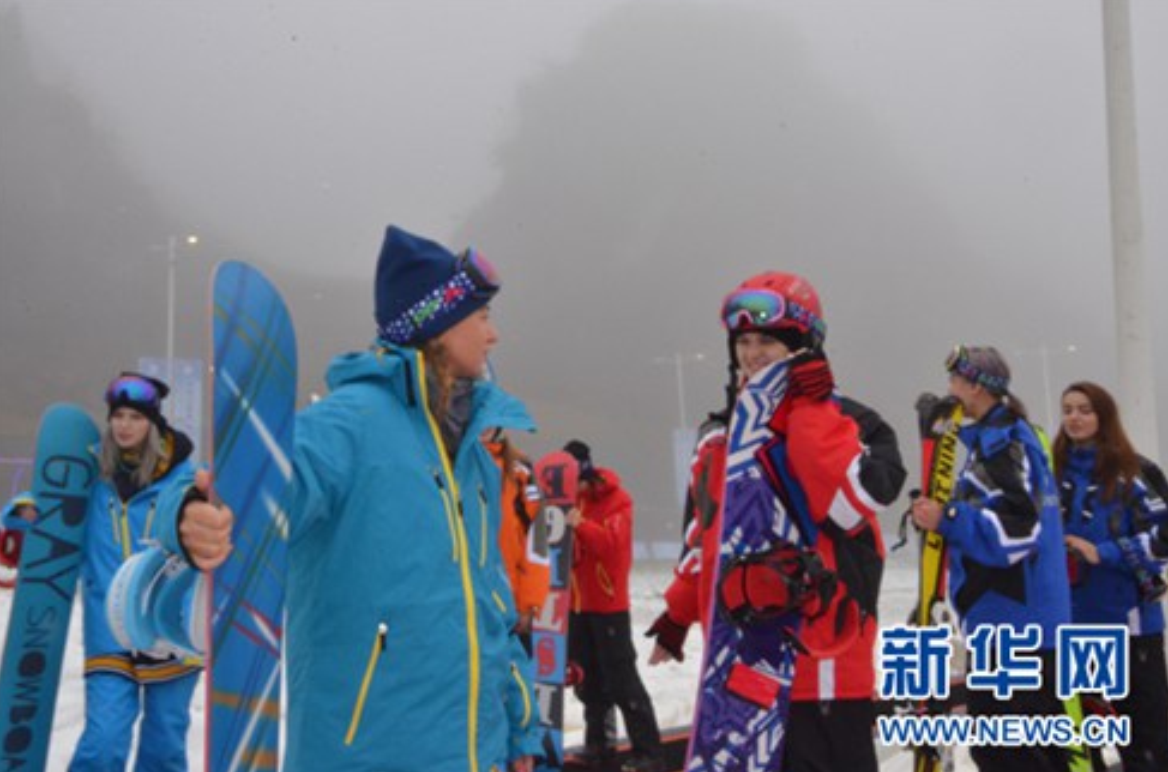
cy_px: 390
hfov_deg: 50.2
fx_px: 1246
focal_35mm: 39
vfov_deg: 34.4
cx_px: 588
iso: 800
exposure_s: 1/60
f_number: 4
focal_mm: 25
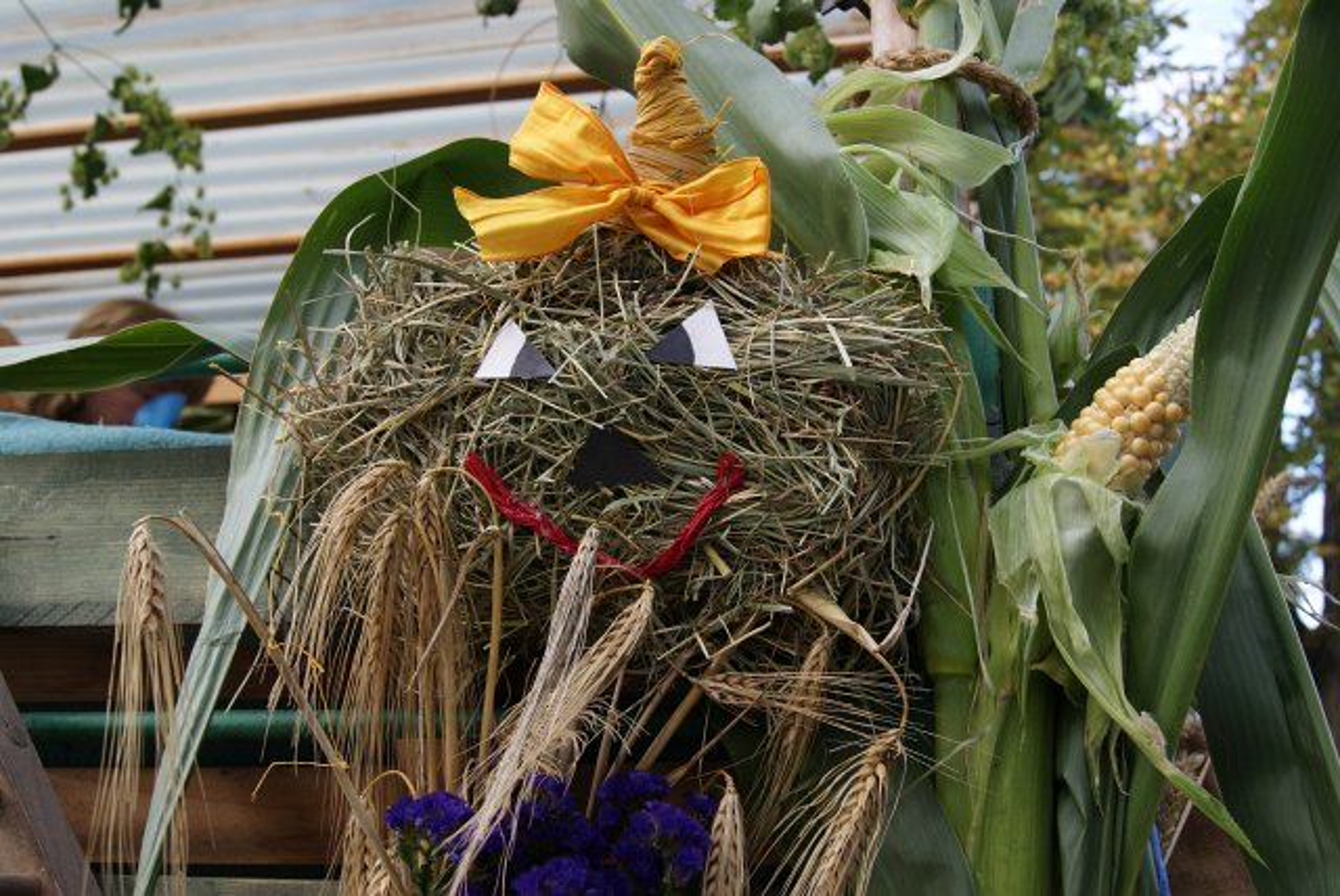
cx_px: 670
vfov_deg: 36.9
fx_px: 1341
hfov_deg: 53.1
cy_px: 448
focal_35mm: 36
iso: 100
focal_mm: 24
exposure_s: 1/50
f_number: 6.3
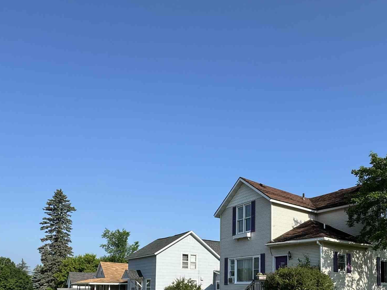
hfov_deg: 60.6
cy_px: 266
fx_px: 324
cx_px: 248
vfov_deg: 43.6
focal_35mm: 29
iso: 50
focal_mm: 2.22
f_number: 2.2
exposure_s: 1/1506
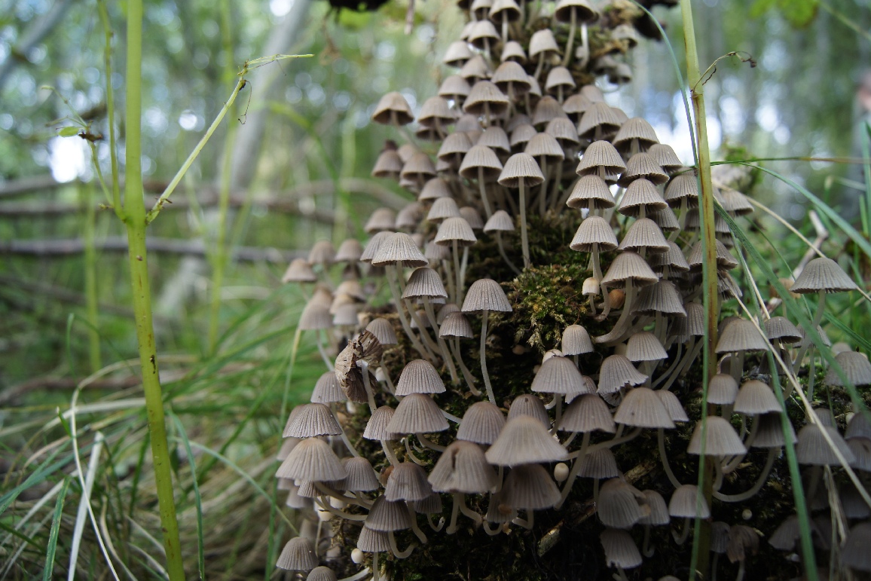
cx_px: 440
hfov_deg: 65.5
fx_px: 677
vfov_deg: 46.4
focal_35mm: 28
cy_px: 284
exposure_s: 1/20
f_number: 3.5
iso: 100
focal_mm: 18
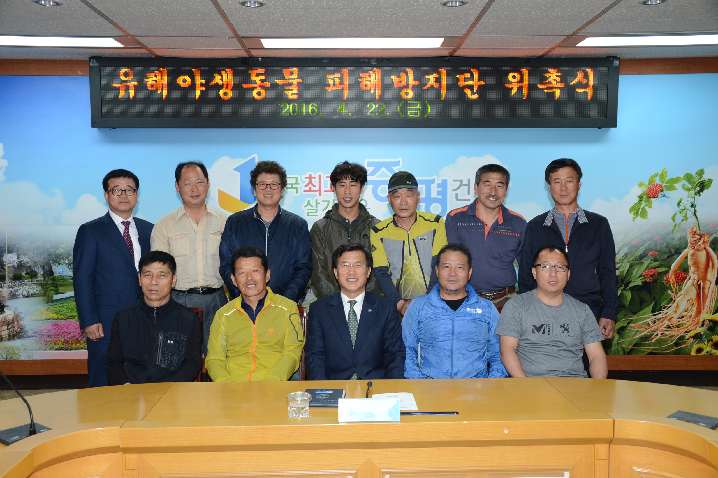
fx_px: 718
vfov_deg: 36.8
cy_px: 239
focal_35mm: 36
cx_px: 359
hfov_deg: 53.2
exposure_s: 1/60
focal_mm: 36
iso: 800
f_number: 7.1
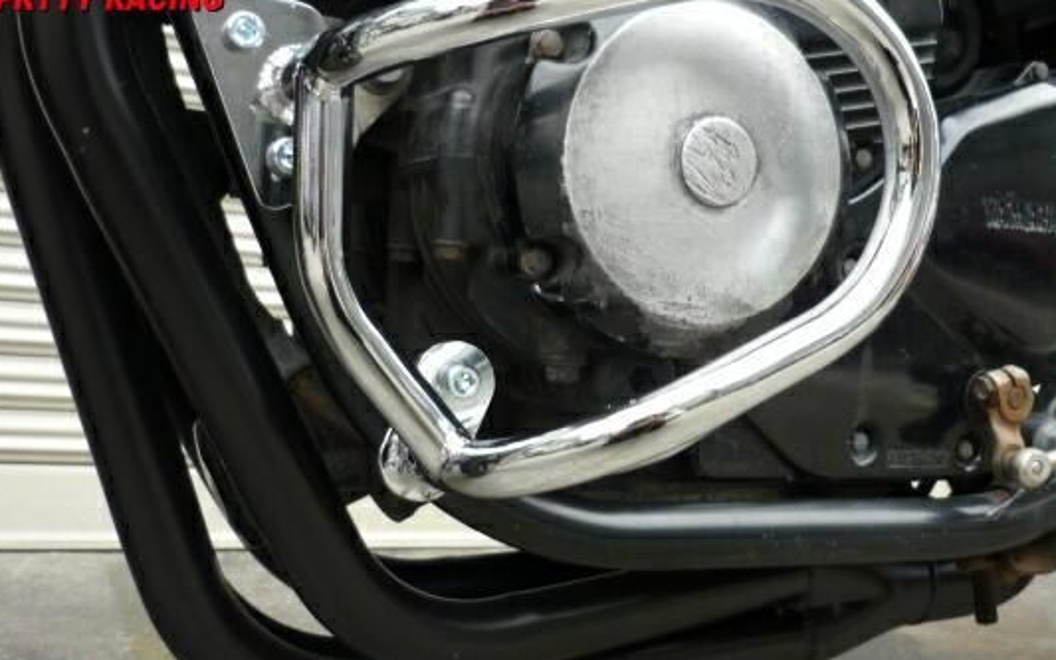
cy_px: 270
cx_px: 604
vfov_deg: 30.5
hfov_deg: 47.1
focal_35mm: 42
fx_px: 1209
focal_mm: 5.5
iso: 100
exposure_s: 1/160
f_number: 2.8
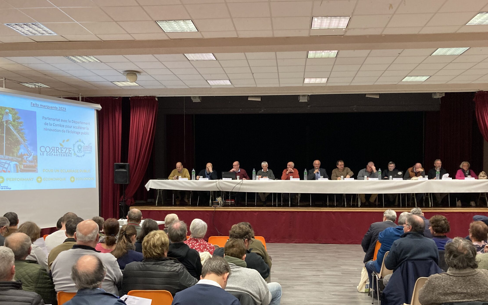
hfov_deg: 56.7
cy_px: 199
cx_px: 250
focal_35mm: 34
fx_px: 452
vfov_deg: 37.0
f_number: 1.8
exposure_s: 1/50
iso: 250
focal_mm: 3.99
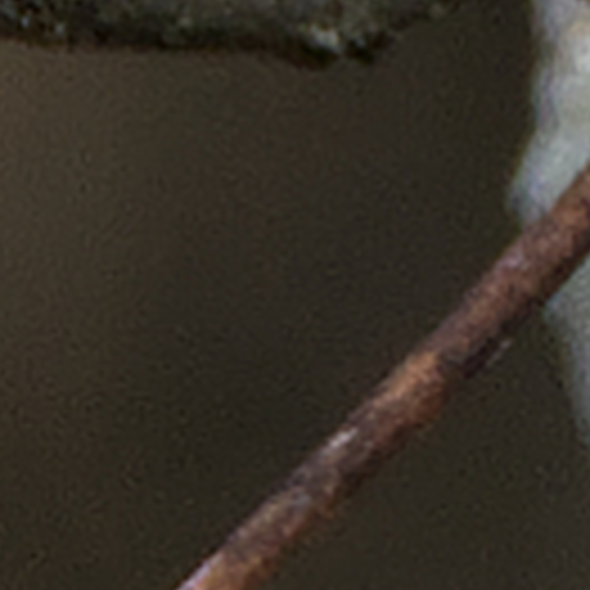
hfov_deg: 0.3
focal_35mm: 5825
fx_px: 112325
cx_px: 1847
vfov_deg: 0.3
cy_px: -1083
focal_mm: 500
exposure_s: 1/1600
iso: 900
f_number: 8
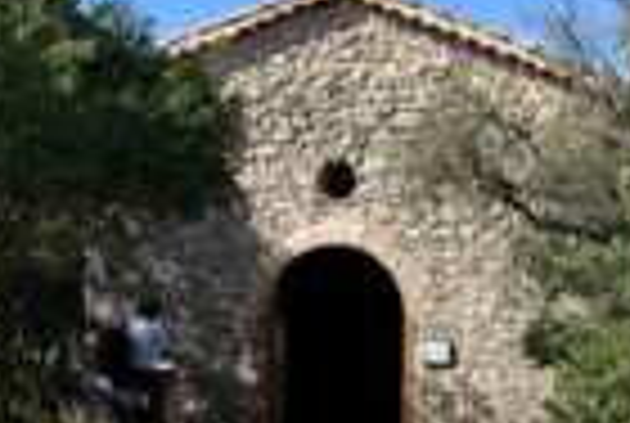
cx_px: 356
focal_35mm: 83
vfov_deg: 16.4
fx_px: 1456
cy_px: 328
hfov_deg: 24.4
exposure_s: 1/1429
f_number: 1.8
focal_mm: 3.99
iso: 32
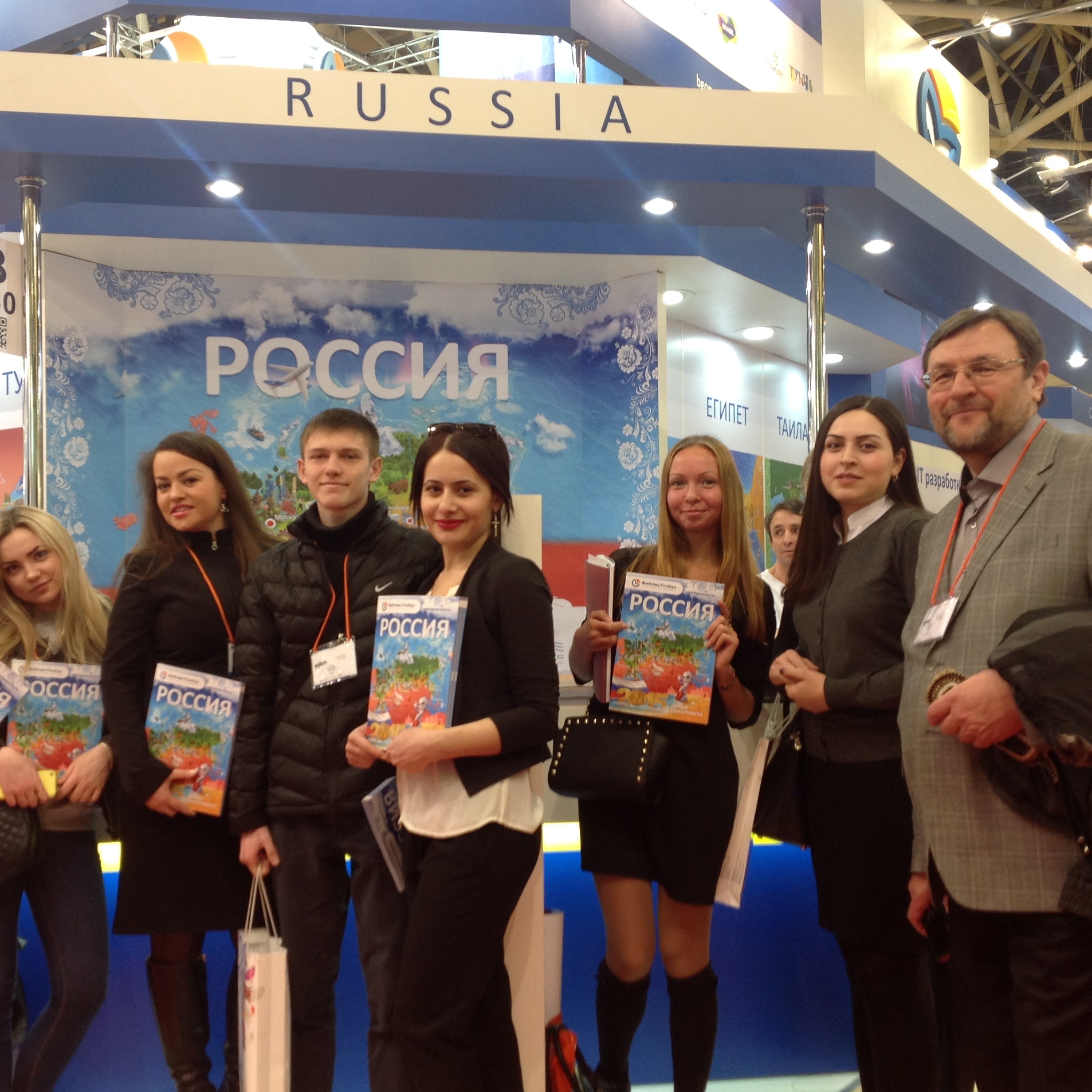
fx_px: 1499
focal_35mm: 42
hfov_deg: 40.0
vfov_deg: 40.0
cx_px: 485
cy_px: 549
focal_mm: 4.28
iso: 50
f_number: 2.4
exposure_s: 1/17
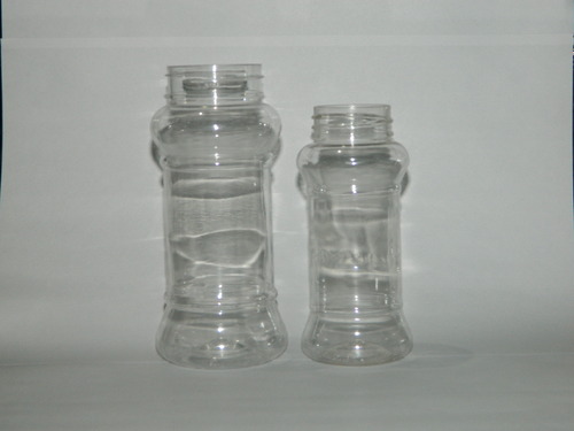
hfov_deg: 23.3
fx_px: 1393
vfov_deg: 17.6
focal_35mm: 84
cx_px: 287
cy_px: 216
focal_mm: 15.1
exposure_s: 1/50
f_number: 4.2
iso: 200
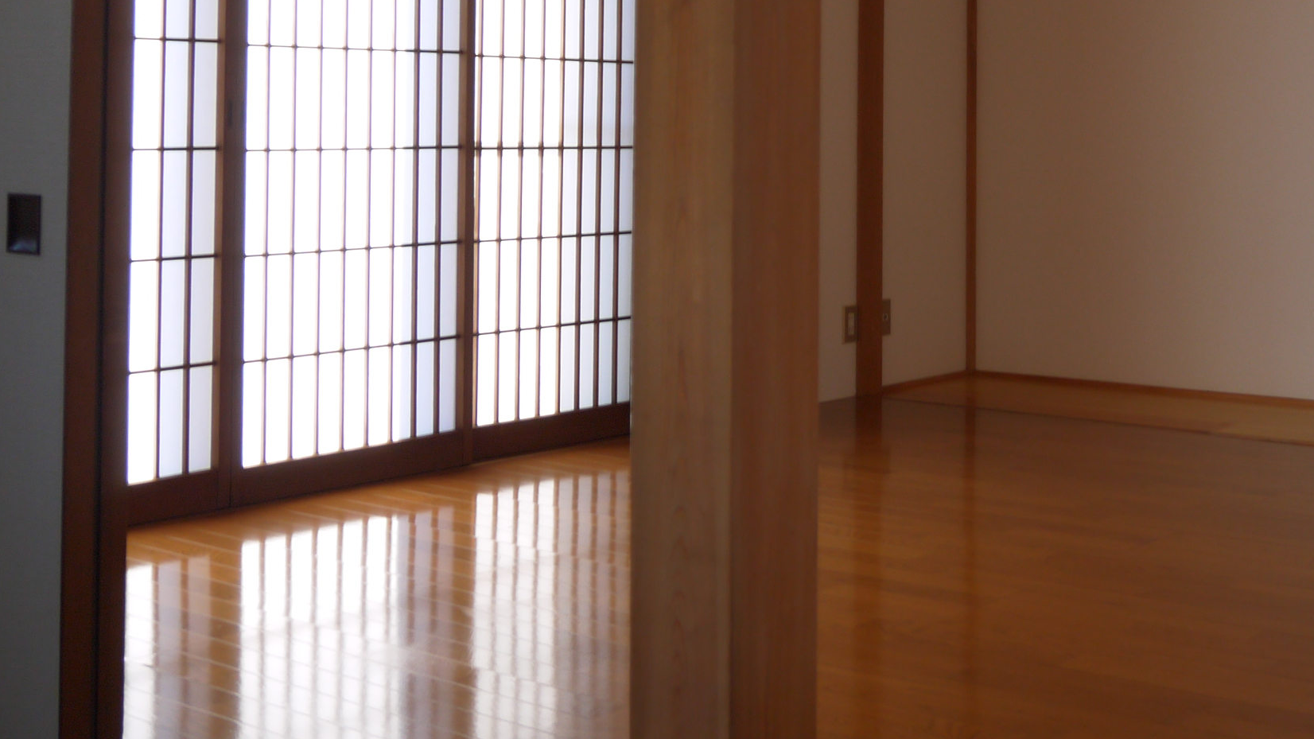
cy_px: 59
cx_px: 1023
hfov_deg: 38.6
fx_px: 1812
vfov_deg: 22.4
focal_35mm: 52
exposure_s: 1/125
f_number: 3.5
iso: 160
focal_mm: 14
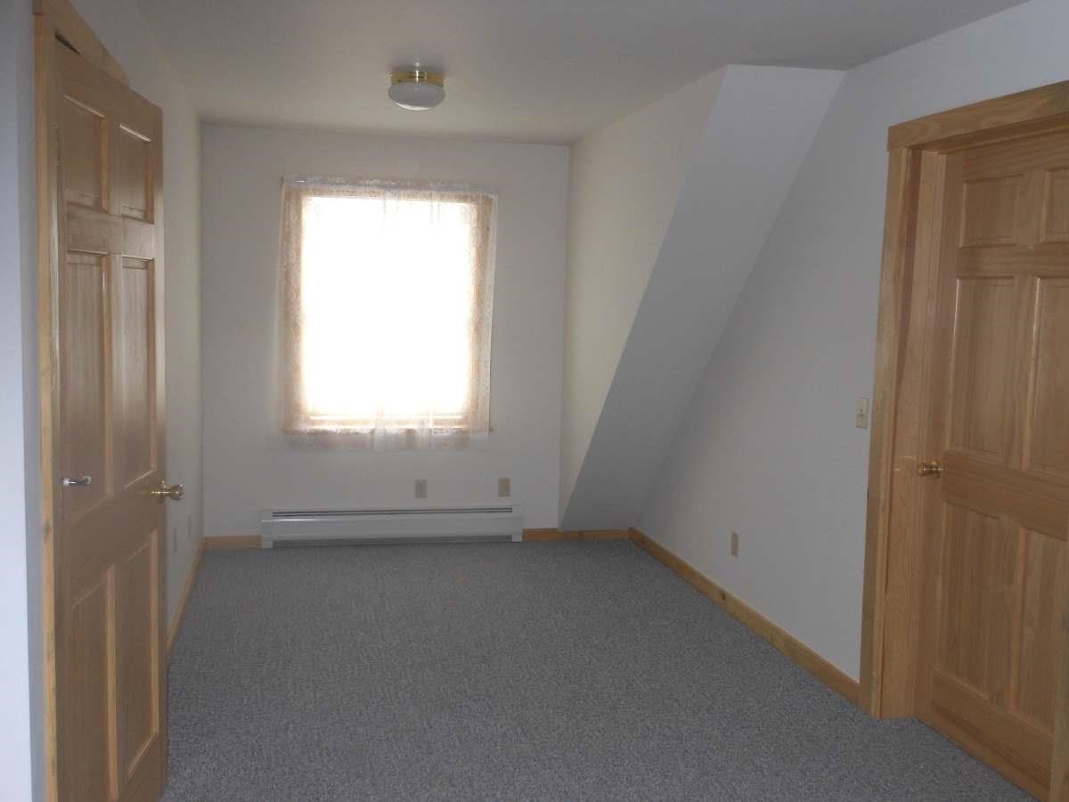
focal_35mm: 33
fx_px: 1019
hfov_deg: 55.4
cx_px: 534
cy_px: 401
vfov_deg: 42.9
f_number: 4
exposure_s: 1/25
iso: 200
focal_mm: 5.9
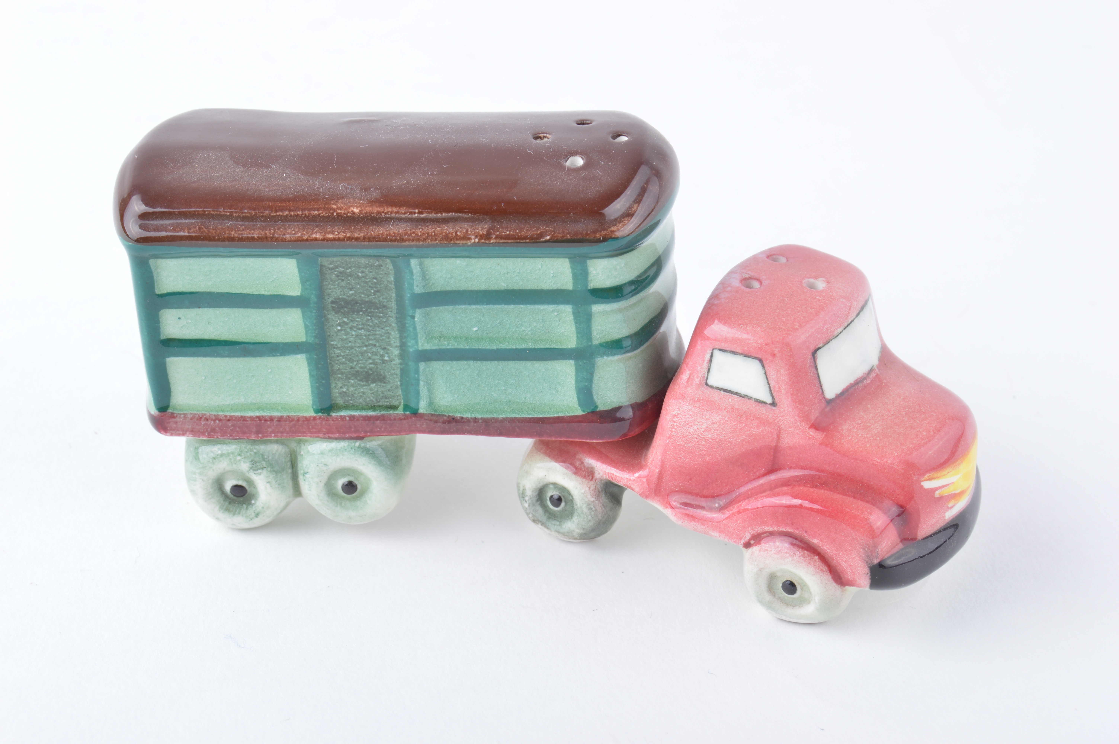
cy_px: 372
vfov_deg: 17.5
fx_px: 2422
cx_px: 560
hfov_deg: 26.0
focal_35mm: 78
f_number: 14
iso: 100
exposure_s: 1/25
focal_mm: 52
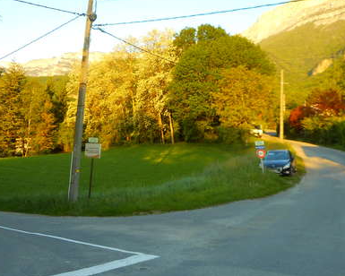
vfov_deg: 39.0
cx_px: 172
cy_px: 109
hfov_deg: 47.9
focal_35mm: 38
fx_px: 388
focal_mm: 4.5
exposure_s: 1/80
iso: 80
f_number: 3.7
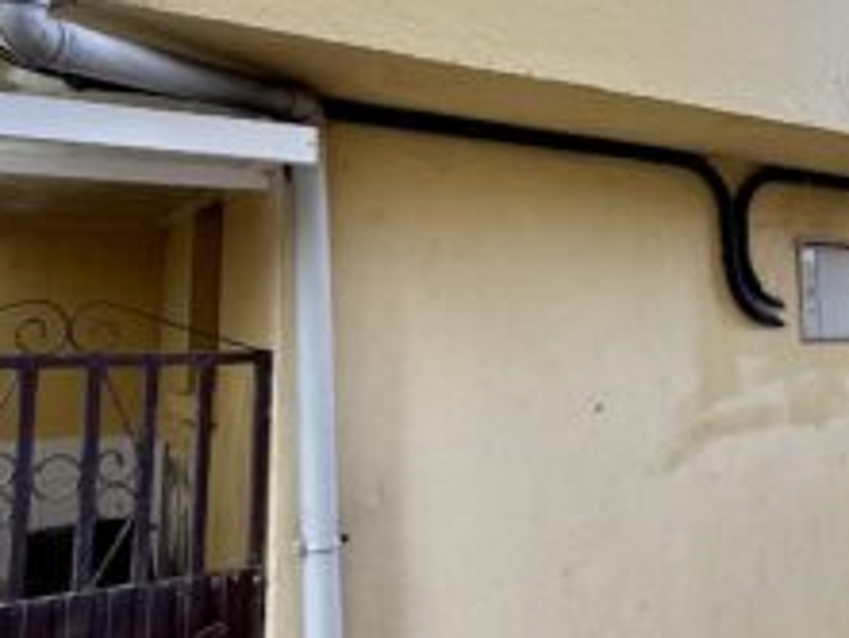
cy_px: 211
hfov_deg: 47.9
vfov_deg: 37.3
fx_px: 933
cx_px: 584
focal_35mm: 38
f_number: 2.2
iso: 64
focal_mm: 2.22
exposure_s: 1/99
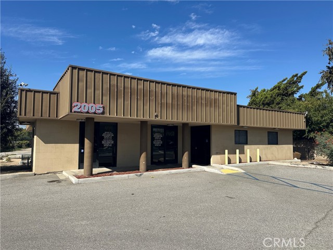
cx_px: 166
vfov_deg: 56.8
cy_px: 125
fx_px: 231
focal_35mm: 24
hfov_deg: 71.6
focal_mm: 6.86
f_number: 1.78
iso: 80
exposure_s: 1/4762
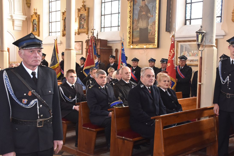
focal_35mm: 43
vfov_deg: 31.2
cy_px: 77
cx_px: 128
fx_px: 280
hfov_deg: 45.4
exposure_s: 1/60
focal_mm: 26
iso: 1100
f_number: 7.1
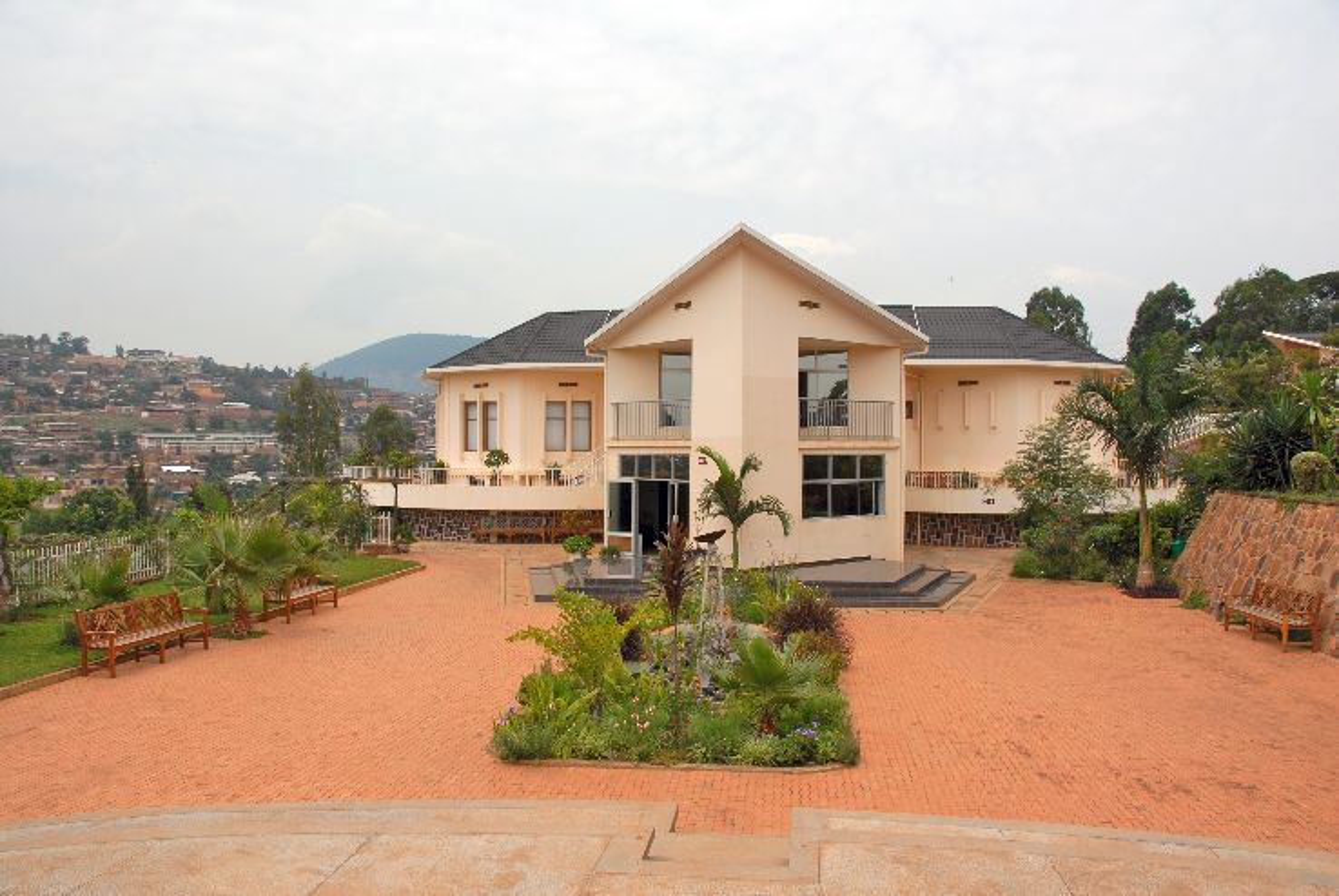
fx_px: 1005
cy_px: 448
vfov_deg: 48.0
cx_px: 670
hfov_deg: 67.3
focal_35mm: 27
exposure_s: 1/250
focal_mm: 18
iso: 100
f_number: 8
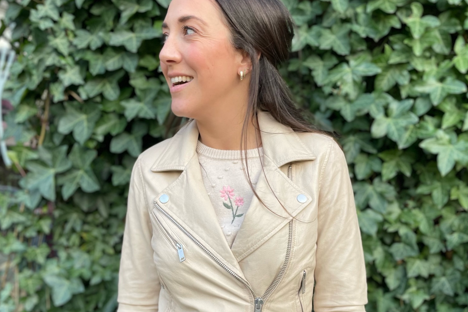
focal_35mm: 37
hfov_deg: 51.9
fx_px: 481
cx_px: 234
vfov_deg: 34.9
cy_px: 244
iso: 32
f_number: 1.6
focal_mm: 4.2
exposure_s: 1/128
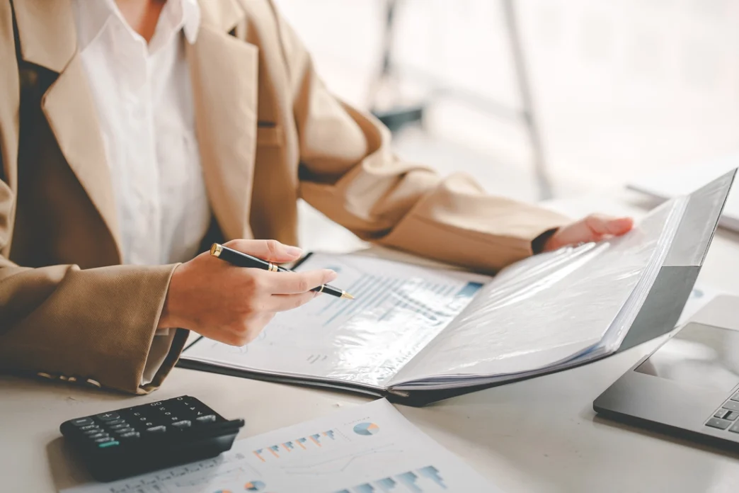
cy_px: 246
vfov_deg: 16.1
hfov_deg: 23.9
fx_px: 1745
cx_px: 370
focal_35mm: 85
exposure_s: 1/160
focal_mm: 85
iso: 160
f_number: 2.5
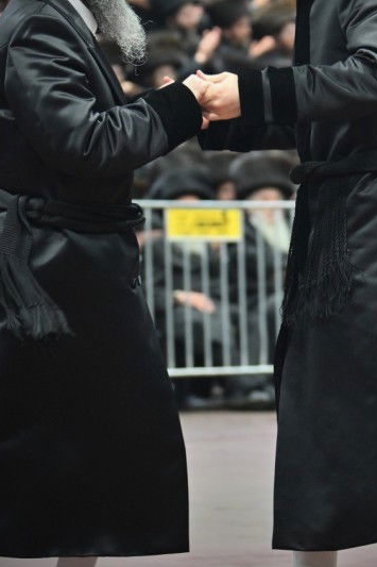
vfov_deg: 11.9
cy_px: 203
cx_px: 234
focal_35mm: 173
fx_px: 2719
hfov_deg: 7.9
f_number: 2.8
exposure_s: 1/160
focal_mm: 90
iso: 800
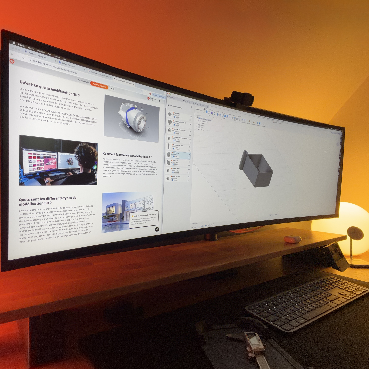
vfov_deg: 67.3
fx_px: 277
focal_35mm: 23
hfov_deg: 67.0
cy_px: 188
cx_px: 160
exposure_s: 1/59
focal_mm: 2.71
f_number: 1.9
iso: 125
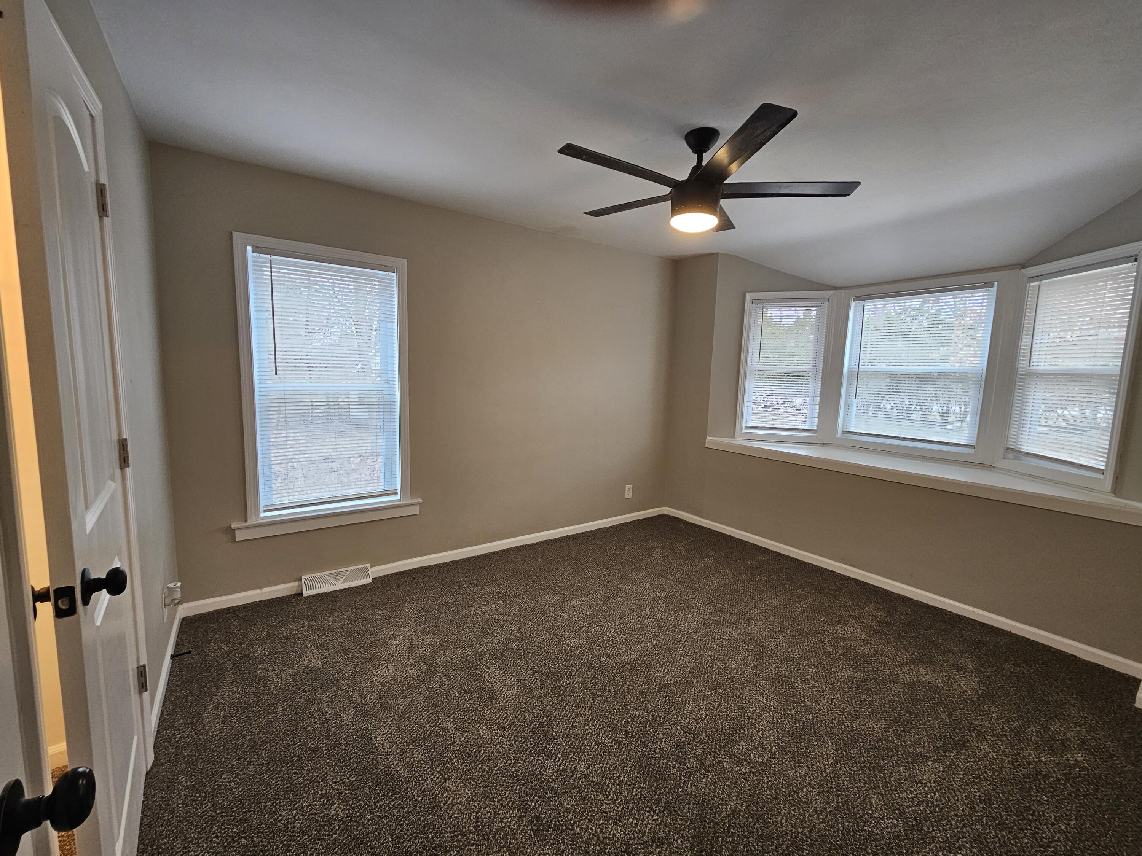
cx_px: 571
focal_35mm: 13
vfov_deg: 89.9
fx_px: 429
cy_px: 428
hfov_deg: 106.2
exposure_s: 1/60
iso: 160
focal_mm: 2.2
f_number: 2.2
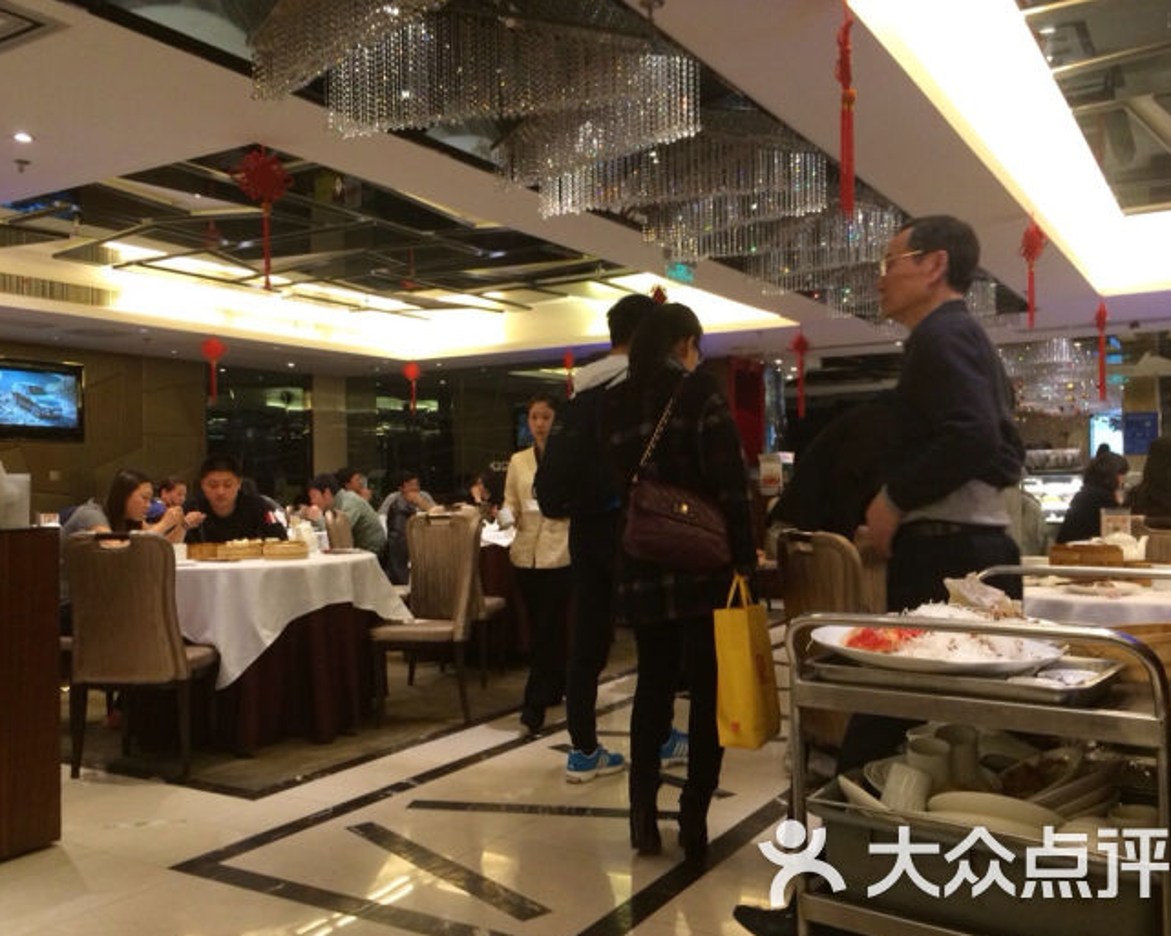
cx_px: 577
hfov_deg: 55.7
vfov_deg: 45.8
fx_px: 1108
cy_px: 478
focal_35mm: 32
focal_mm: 4.12
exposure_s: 1/30
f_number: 2.2
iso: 160
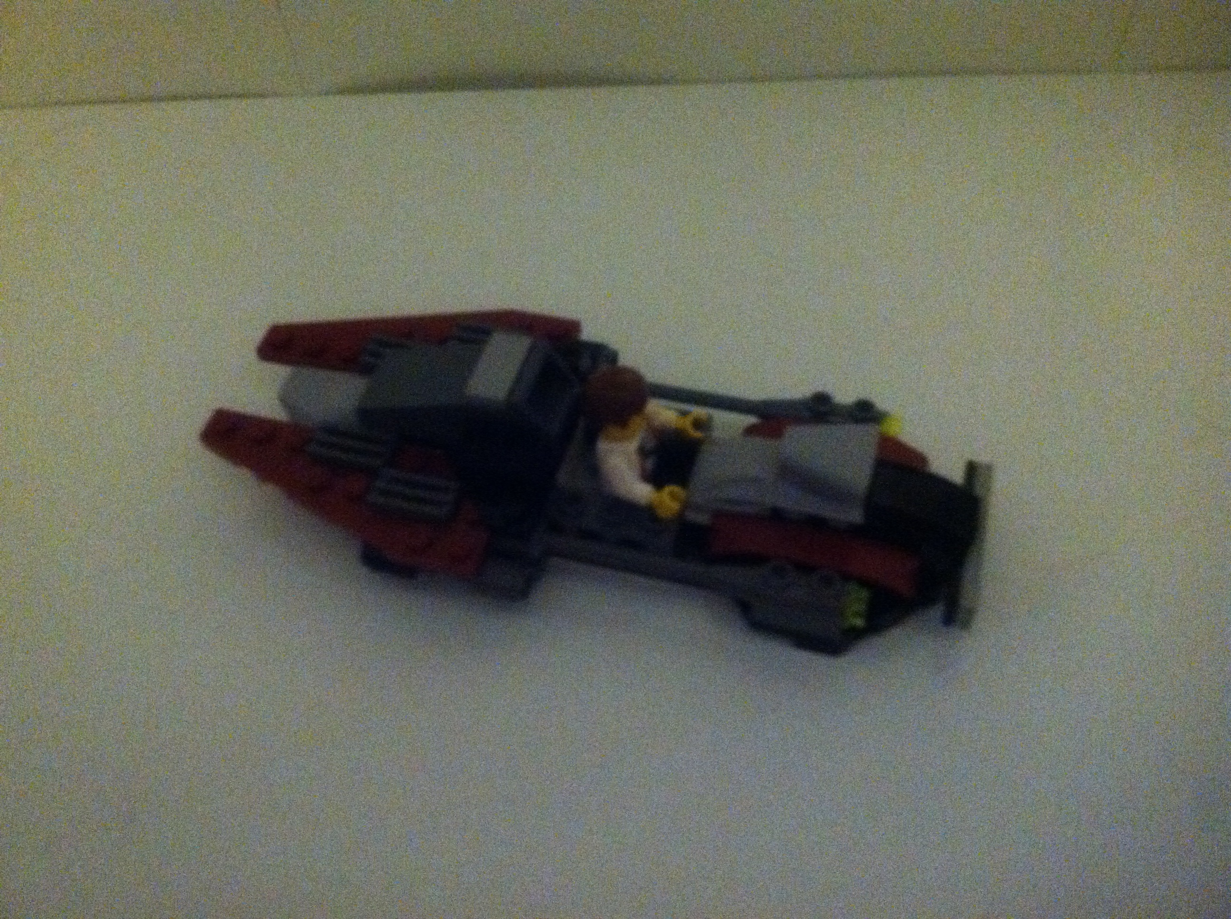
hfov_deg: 52.7
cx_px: 616
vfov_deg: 40.6
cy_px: 460
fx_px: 1243
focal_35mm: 35
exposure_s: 1/15
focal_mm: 3.85
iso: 1000
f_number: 2.8
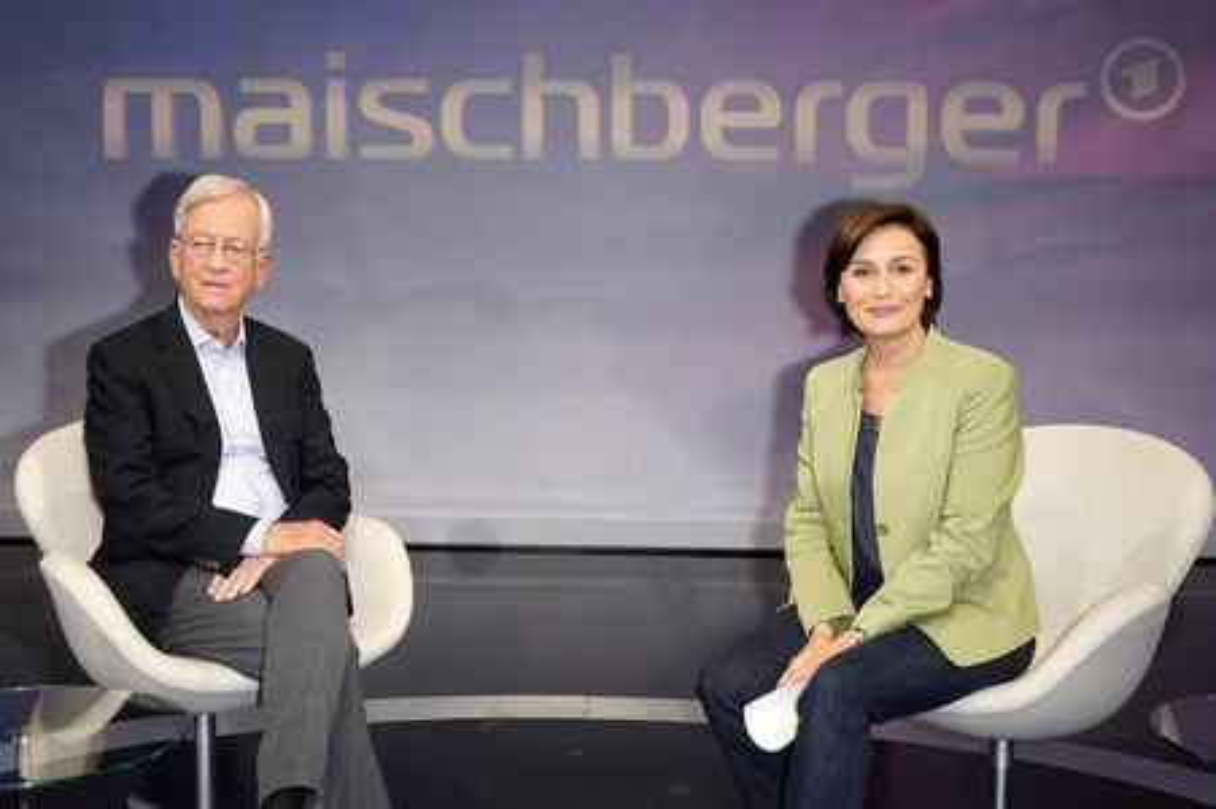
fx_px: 945
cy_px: 404
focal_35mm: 28
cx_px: 608
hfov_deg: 65.5
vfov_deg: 46.3
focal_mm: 28
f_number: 5.6
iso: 2000
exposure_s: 1/160
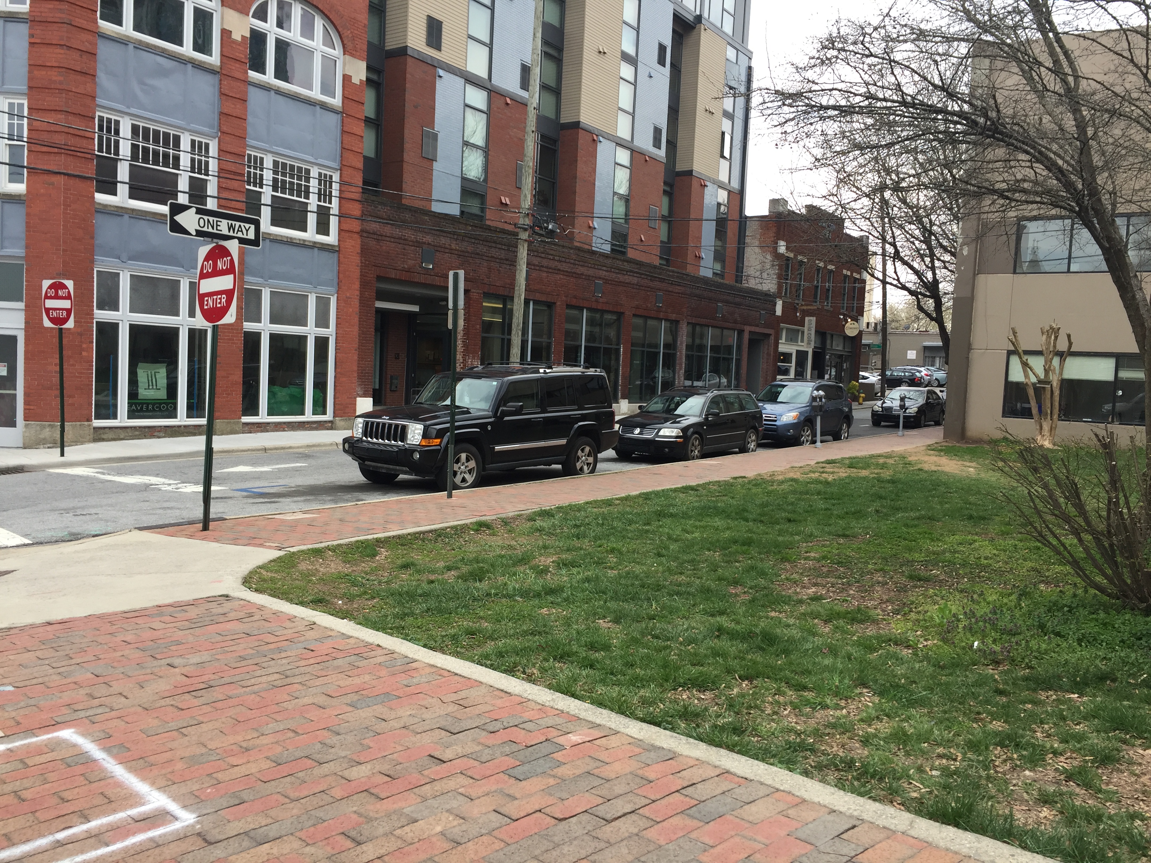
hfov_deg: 61.7
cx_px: 576
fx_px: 964
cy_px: 432
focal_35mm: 29
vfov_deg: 48.2
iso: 32
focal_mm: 4.15
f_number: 2.2
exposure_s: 1/171
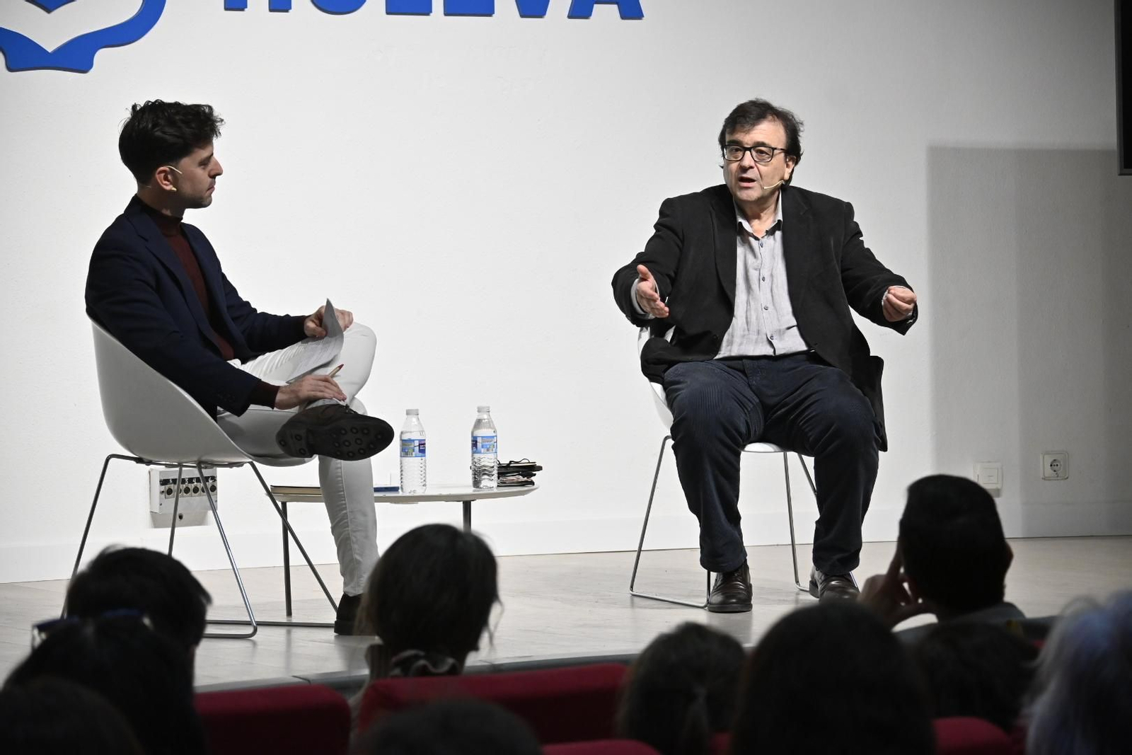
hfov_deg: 16.7
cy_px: 378
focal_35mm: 123
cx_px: 566
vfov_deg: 11.1
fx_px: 3868
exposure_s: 1/250
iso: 1600
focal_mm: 82
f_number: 5
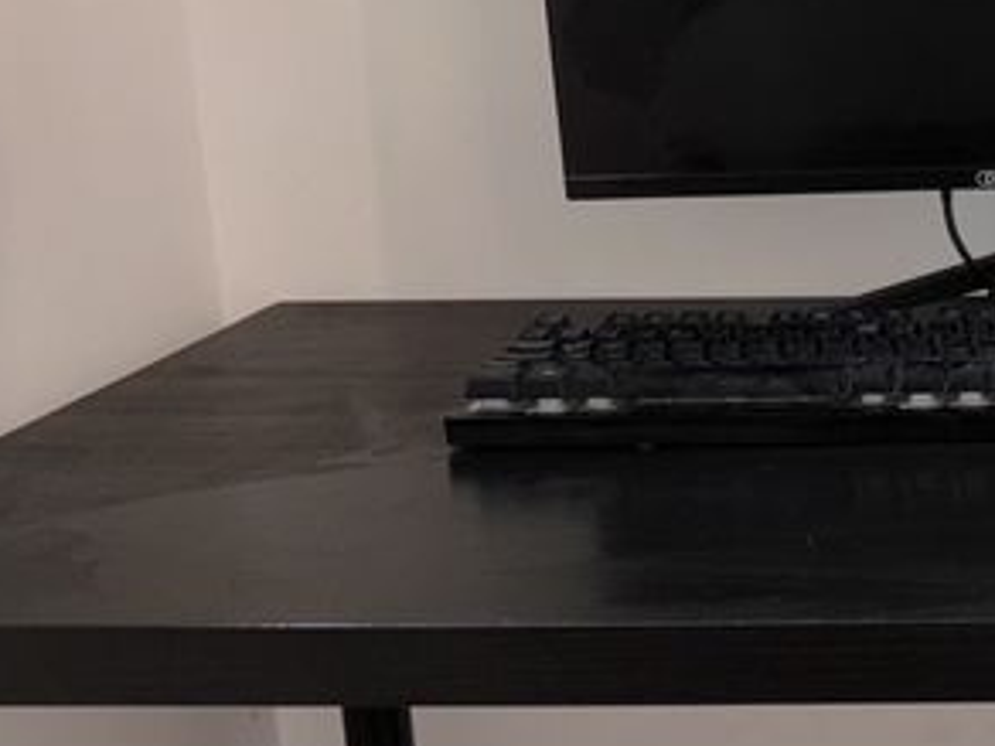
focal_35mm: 89
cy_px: 330
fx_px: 2558
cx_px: 1285
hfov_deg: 20.2
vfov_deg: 16.6
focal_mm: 5.96
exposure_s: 1/31
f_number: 1.6
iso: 40
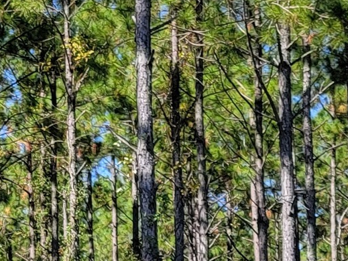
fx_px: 1427
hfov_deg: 12.2
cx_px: -372
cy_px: 390
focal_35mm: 142
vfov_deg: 10.1
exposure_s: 1/472
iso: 16
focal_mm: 6.7
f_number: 1.8
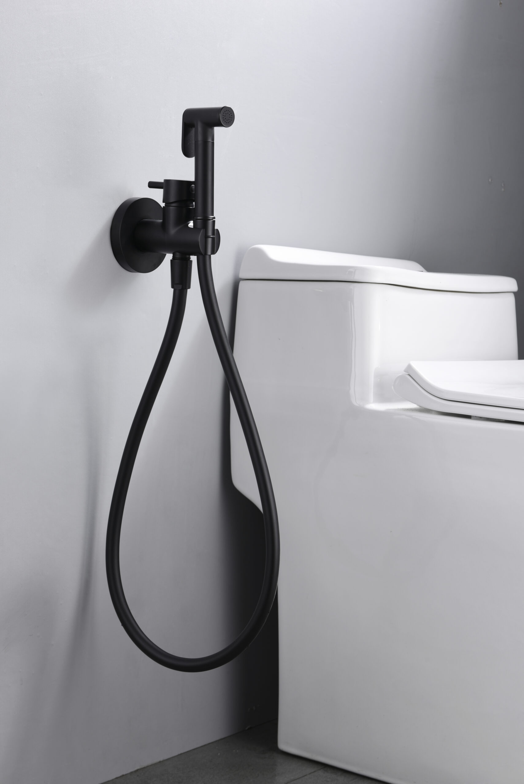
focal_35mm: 70
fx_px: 1527
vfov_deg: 28.8
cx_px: 262
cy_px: 392
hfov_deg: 19.5
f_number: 11
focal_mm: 70
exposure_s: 1/160
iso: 64
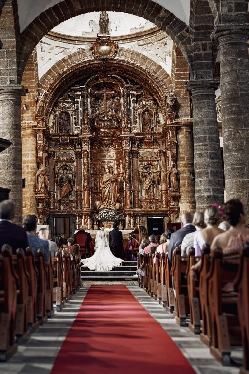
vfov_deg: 39.6
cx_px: 124
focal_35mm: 50
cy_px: 187
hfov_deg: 27.0
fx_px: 519
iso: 400
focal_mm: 50
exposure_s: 1/60
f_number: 2
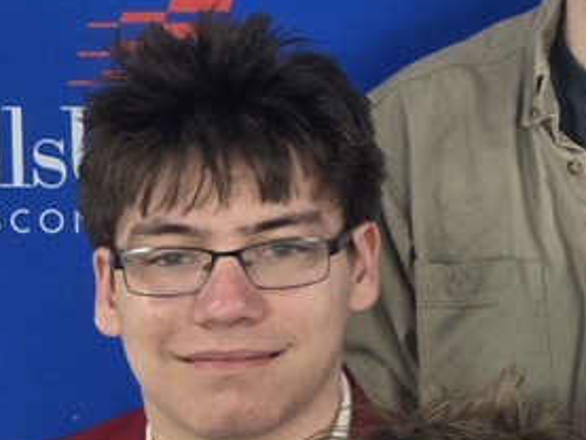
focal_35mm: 85
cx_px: 939
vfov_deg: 17.2
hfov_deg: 19.3
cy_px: 351
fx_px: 1440
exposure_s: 1/120
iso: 250
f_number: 1.8
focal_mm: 5.4
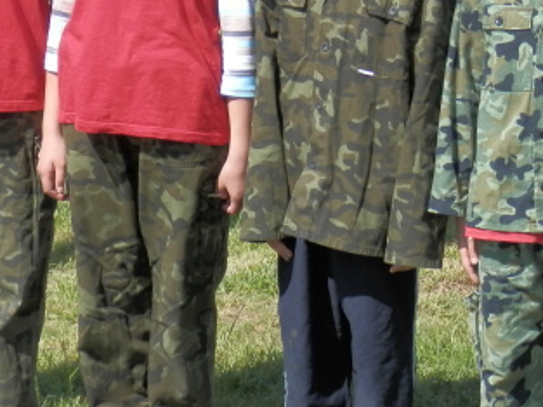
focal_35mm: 142
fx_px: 2228
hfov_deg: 13.9
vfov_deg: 10.4
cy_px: -8
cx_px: 311
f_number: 4.2
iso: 80
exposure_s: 1/400
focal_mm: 10.8
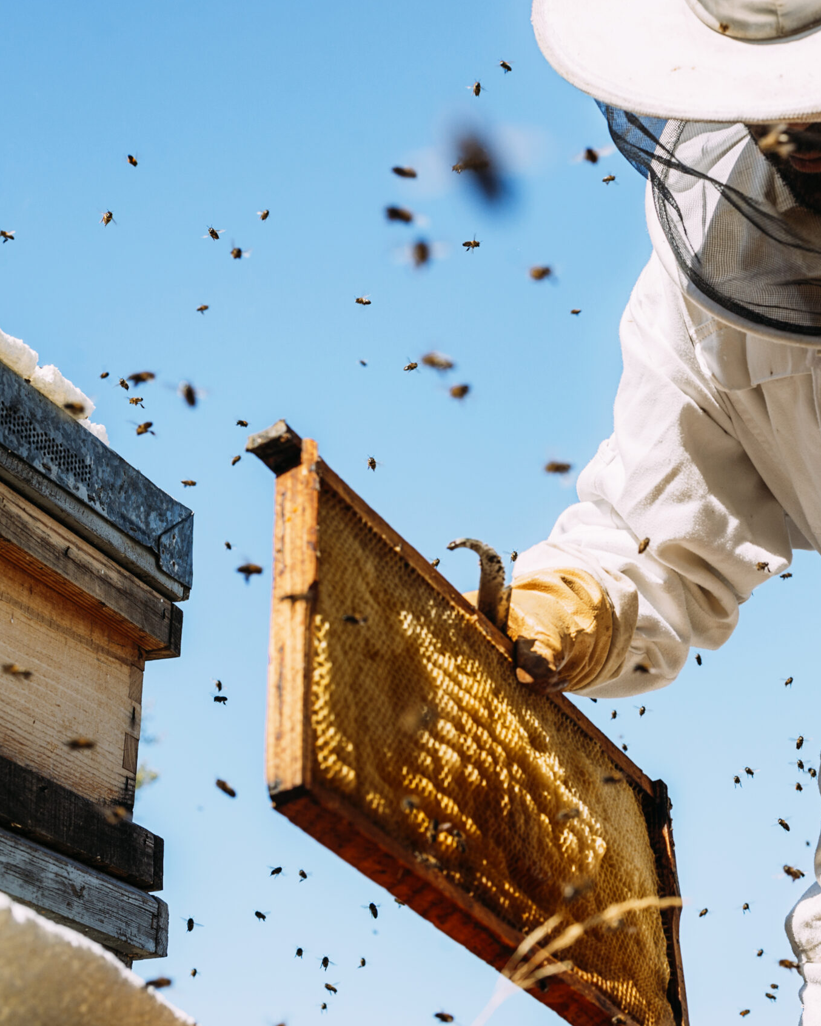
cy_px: 515
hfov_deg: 21.1
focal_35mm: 71
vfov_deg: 26.8
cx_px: 722
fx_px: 2157
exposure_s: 1/800
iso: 160
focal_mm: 50
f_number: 6.3
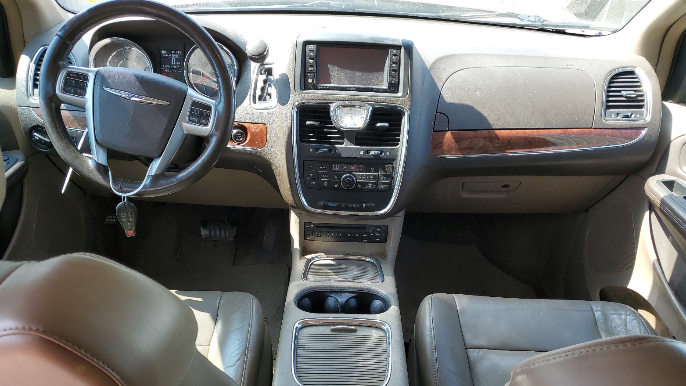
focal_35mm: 29
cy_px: 261
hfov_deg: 66.1
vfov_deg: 39.6
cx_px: 335
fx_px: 527
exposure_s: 1/217
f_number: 1.5
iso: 50
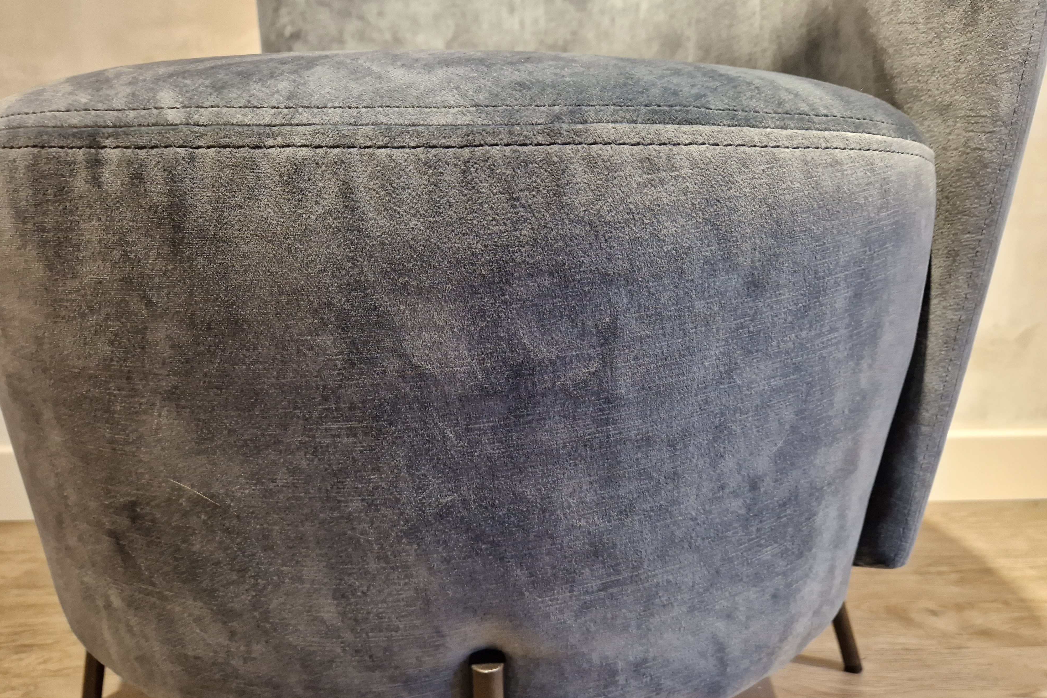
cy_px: 377
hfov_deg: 73.7
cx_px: 523
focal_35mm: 24
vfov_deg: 53.1
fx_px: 698
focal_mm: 5.4
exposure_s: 1/100
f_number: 1.8
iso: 400
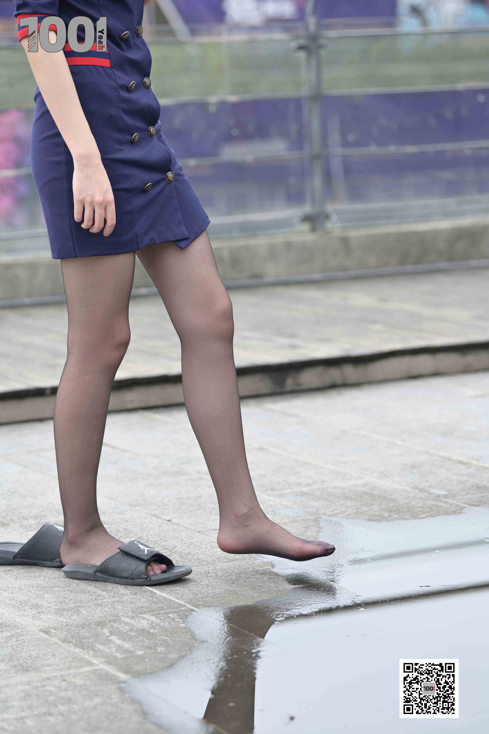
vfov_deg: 18.6
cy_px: 367
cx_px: 244
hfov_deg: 12.5
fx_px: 2241
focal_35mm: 110
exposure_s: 1/320
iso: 200
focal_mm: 110
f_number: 4
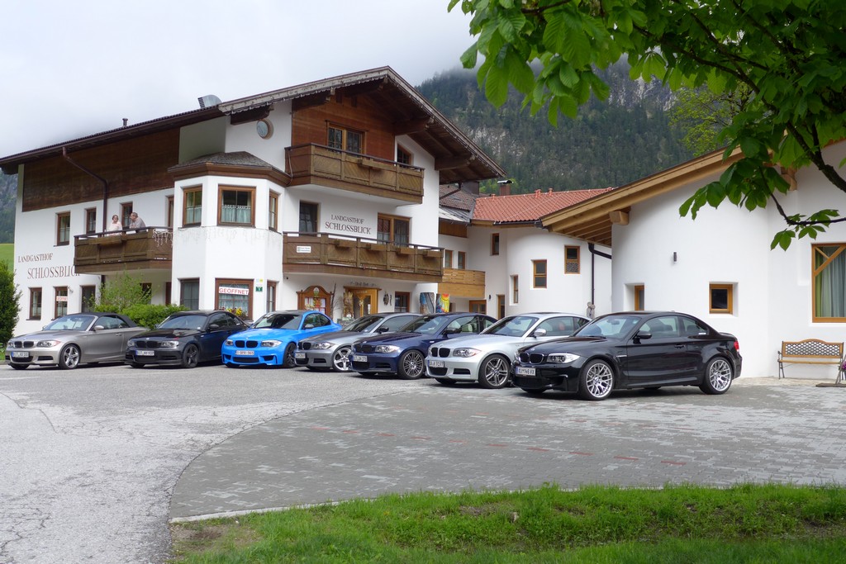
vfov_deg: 33.4
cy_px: 282
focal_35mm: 40
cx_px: 423
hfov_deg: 48.5
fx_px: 940
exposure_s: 1/2000
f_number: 1.7
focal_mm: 7.9
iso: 80
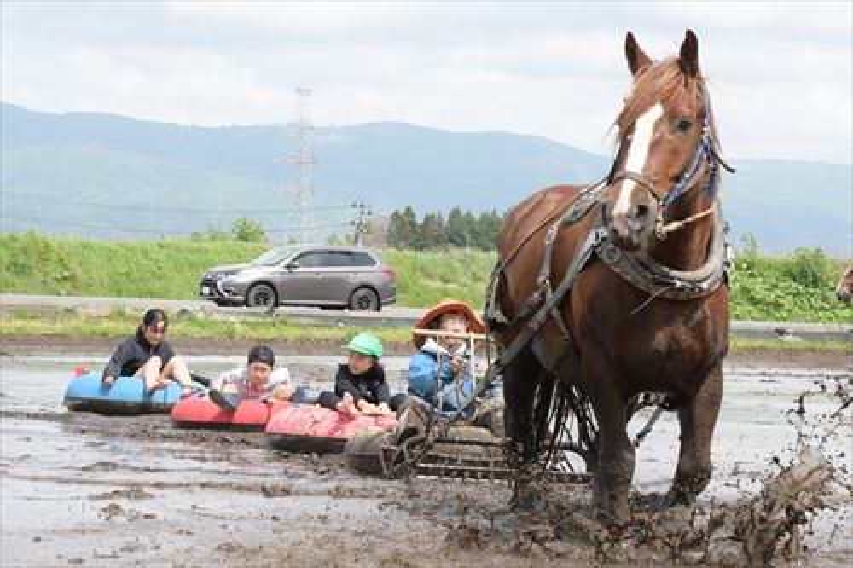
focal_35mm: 128
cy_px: 284
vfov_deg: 10.7
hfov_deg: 16.1
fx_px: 3020
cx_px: 426
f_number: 16
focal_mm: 85
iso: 2000
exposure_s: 1/1000
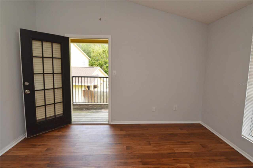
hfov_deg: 90.1
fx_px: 126
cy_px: 84
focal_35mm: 18
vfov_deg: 67.2
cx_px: 126
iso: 320
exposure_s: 1/125
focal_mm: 12
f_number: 5.6
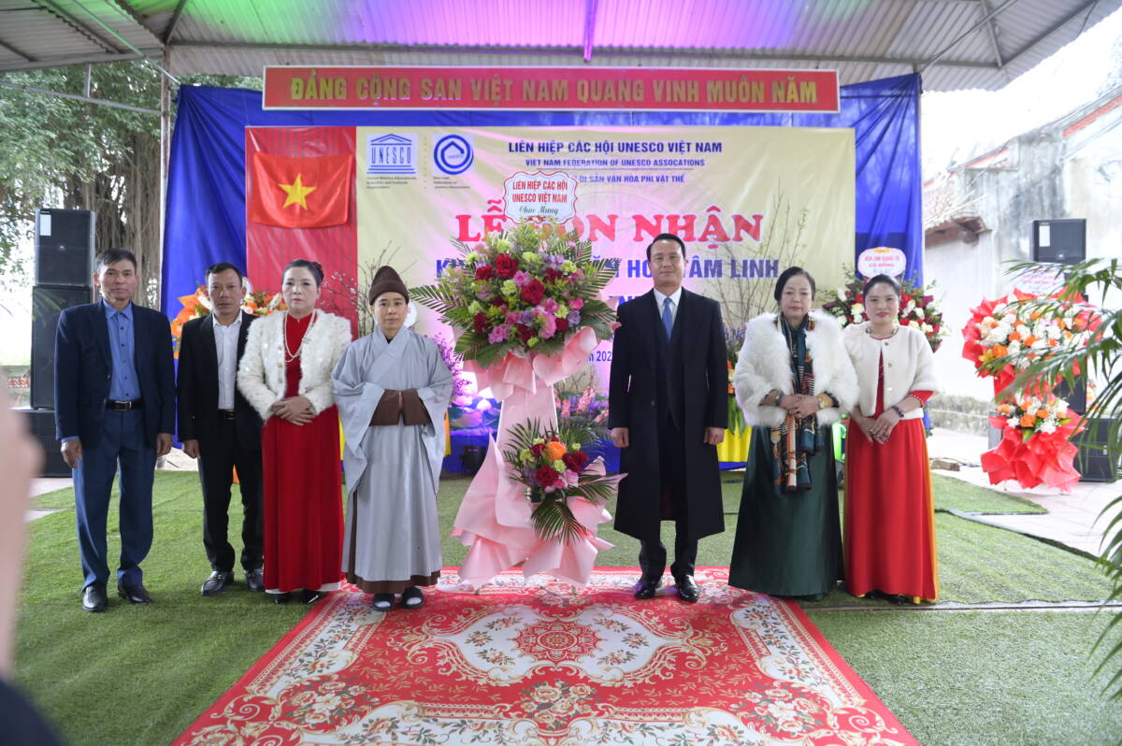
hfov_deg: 73.8
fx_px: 747
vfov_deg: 53.1
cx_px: 561
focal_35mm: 24
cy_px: 373
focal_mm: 24
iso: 2000
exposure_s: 1/160
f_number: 4
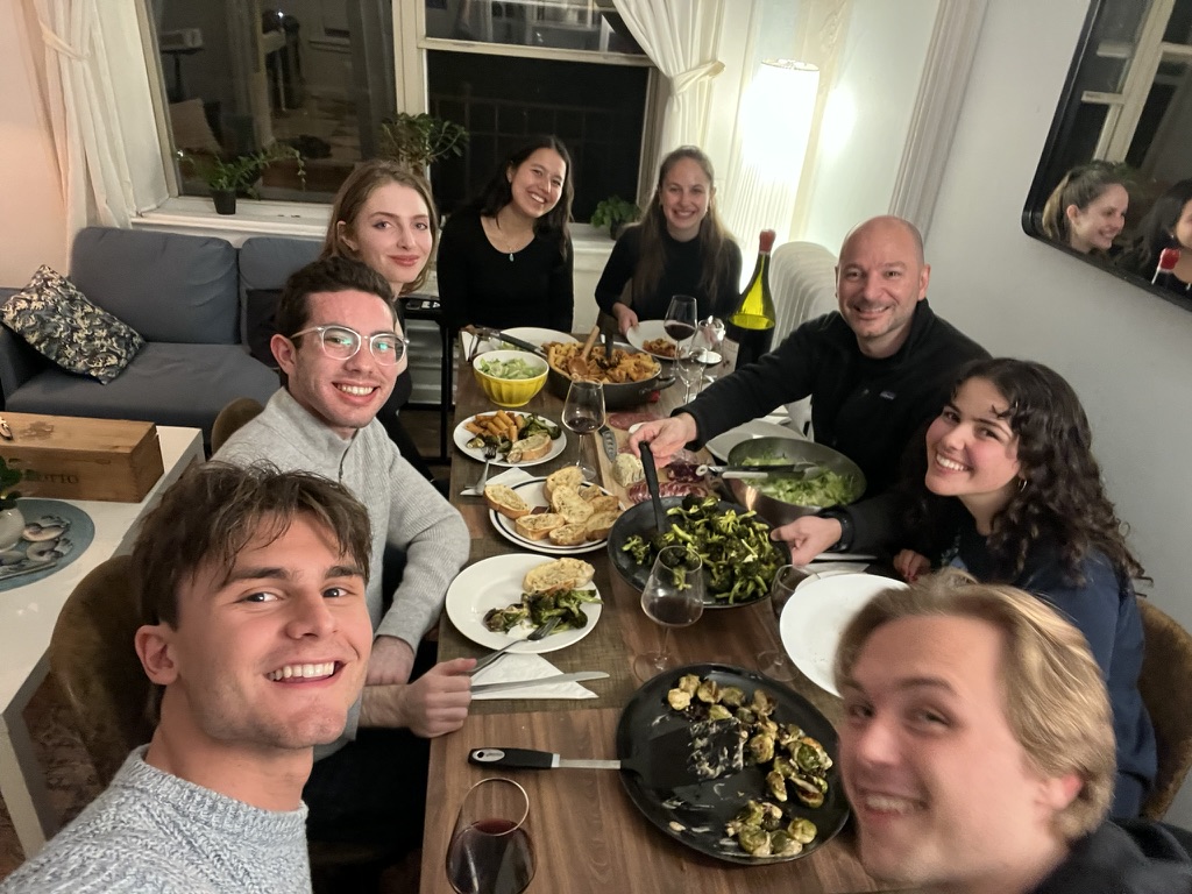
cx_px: 596
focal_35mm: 23
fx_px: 792
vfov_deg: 58.9
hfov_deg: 73.9
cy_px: 447
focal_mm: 2.71
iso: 400
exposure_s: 1/20
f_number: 2.2
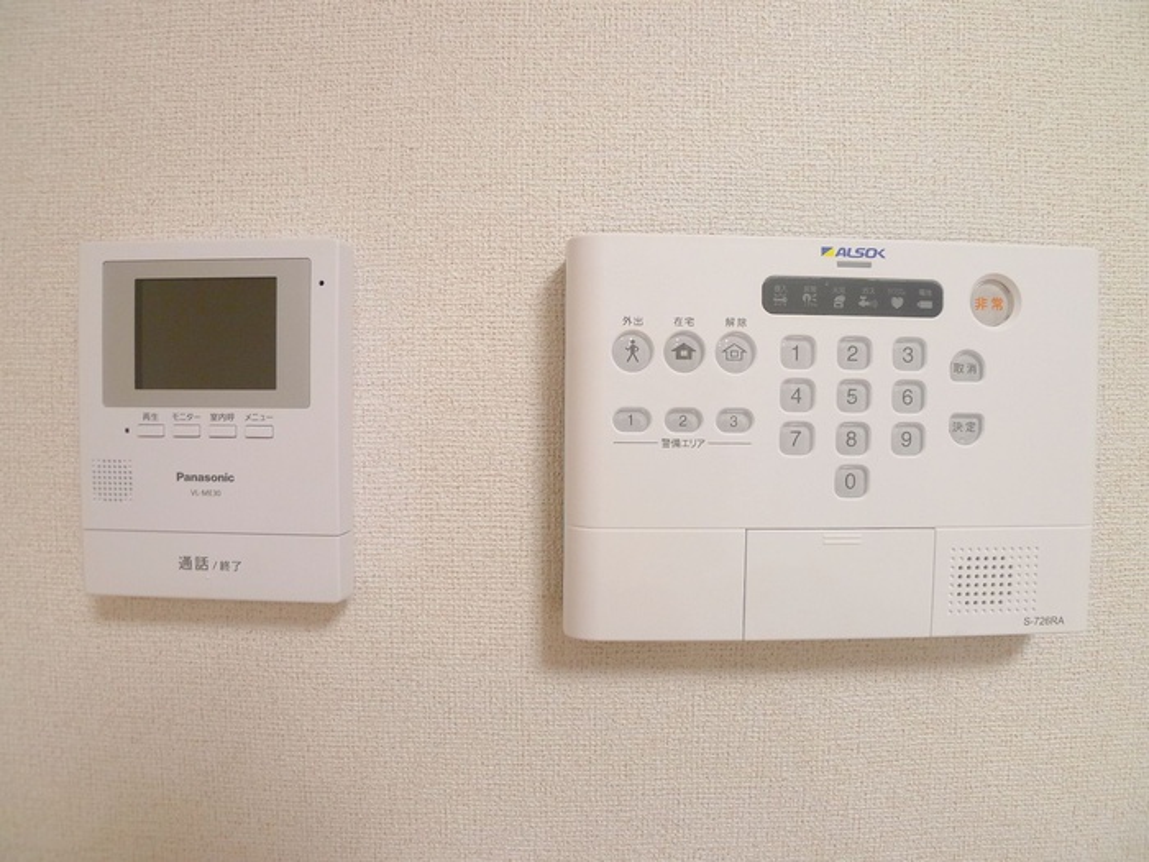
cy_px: 431
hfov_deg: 71.6
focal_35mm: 24
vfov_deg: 56.8
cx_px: 574
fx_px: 797
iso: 250
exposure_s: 1/60
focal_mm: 5.1
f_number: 2
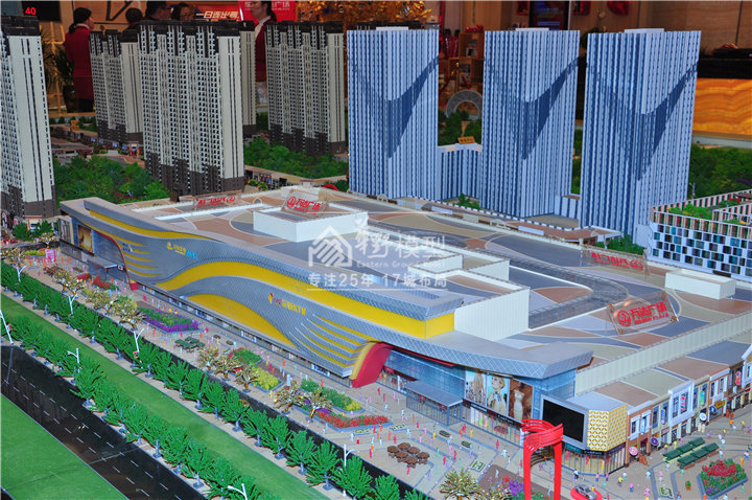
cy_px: 250
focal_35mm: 45
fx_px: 939
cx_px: 376
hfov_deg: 43.7
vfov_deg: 29.8
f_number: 7.1
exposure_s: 1/100
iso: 320
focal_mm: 30
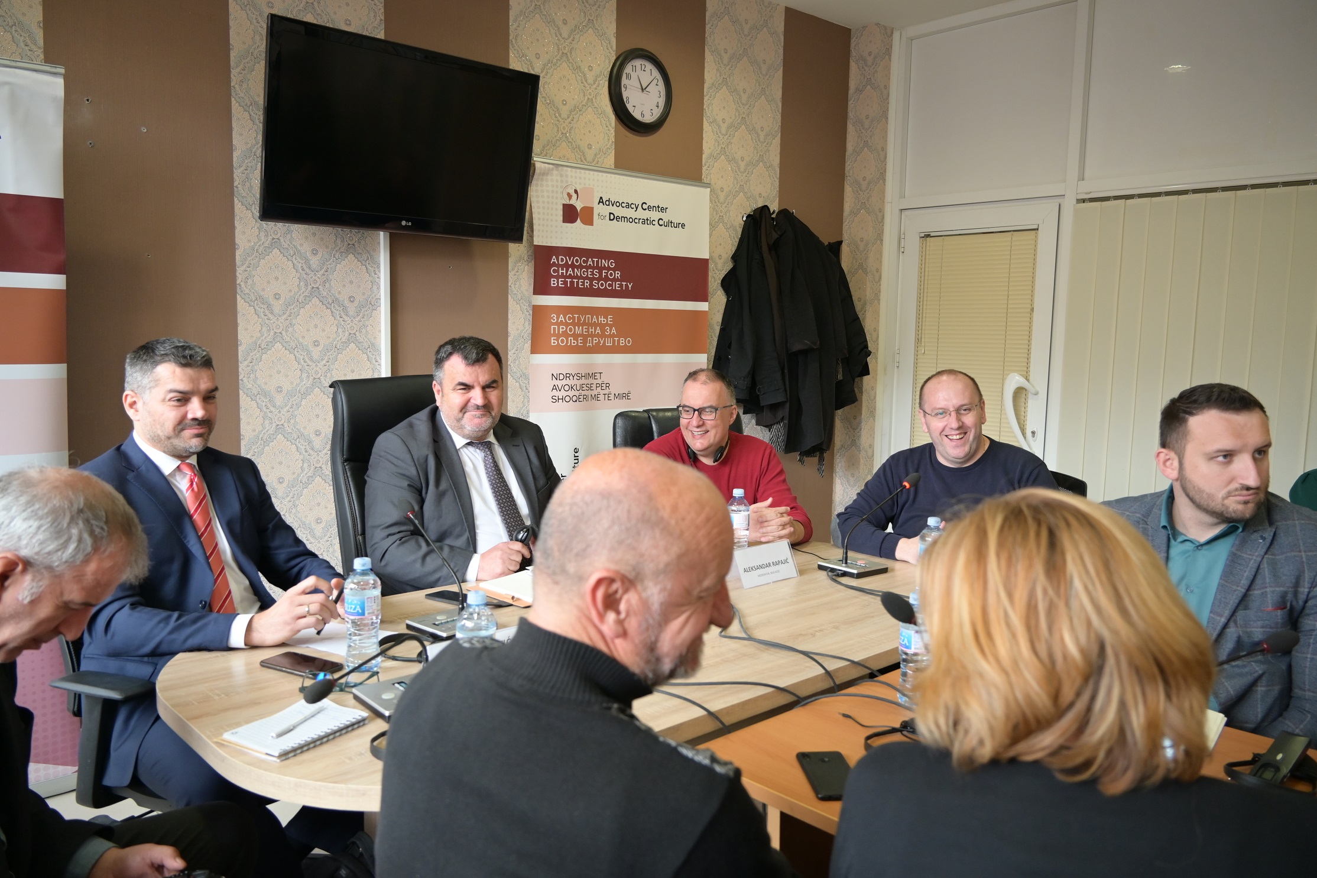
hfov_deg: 67.4
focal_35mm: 27
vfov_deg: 47.9
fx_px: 988
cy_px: 439
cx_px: 658
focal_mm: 18
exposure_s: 1/60
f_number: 3.5
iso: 720
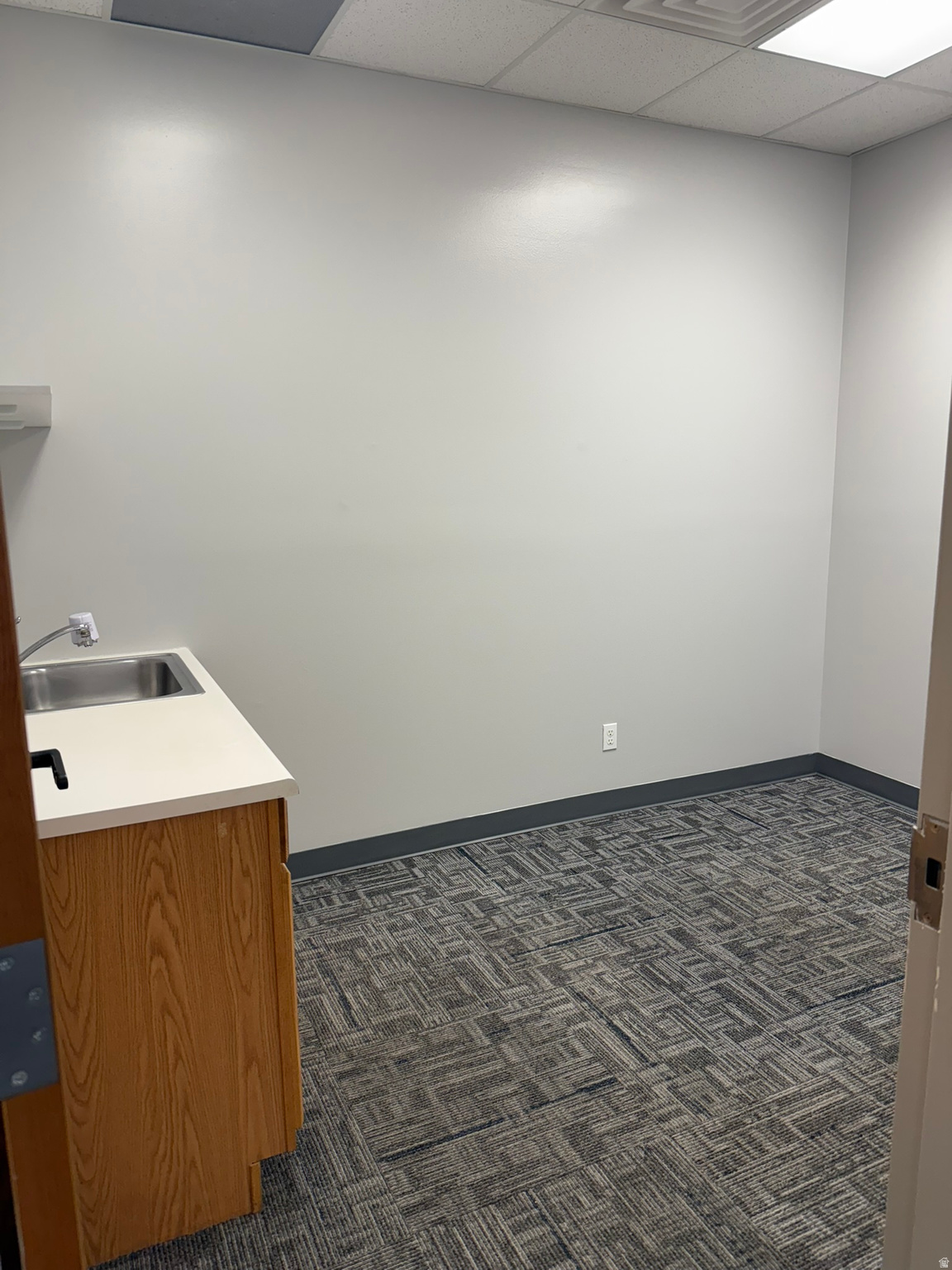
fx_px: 880
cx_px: 476
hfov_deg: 56.8
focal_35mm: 24
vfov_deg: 71.6
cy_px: 635
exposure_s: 1/120
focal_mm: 6.76
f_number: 1.78
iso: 125
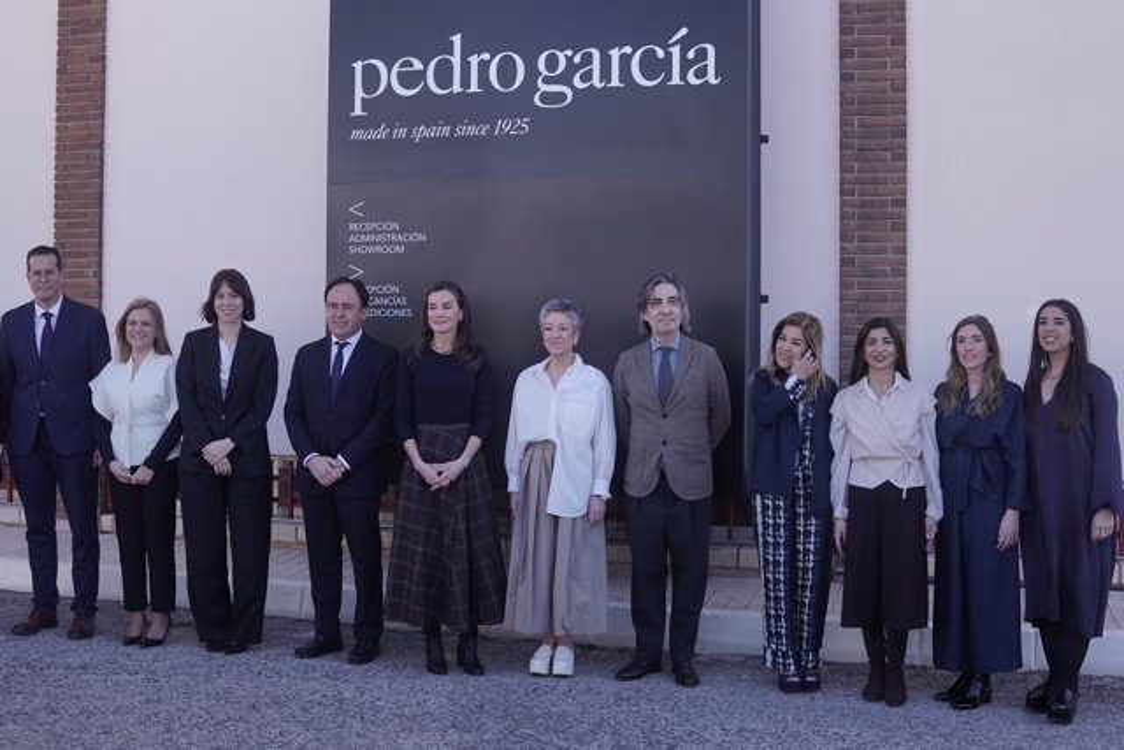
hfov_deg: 46.4
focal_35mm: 42
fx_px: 1312
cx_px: 562
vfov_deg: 31.9
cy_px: 375
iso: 250
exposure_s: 1/400
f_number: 5.6
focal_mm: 28
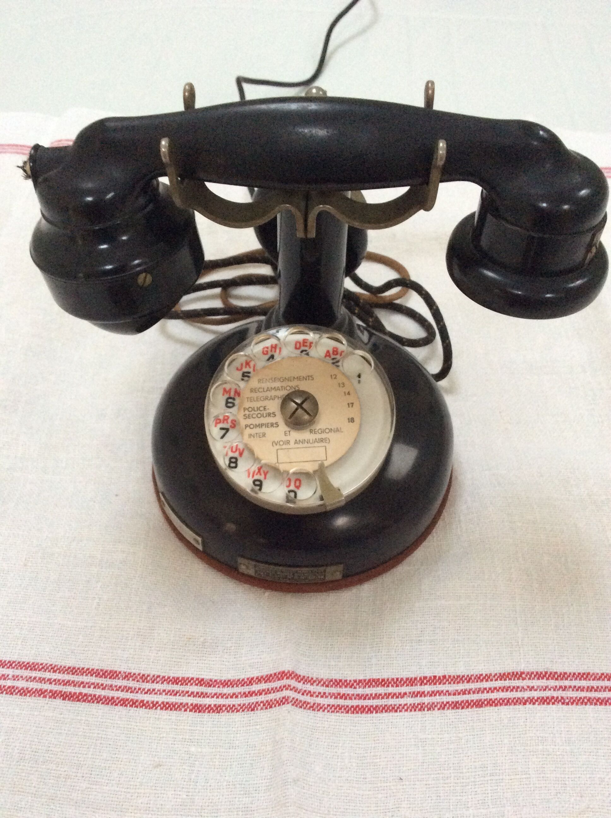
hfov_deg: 44.1
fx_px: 755
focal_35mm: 32
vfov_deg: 56.9
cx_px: 306
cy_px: 409
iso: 320
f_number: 2.4
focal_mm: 3.3
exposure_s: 1/17
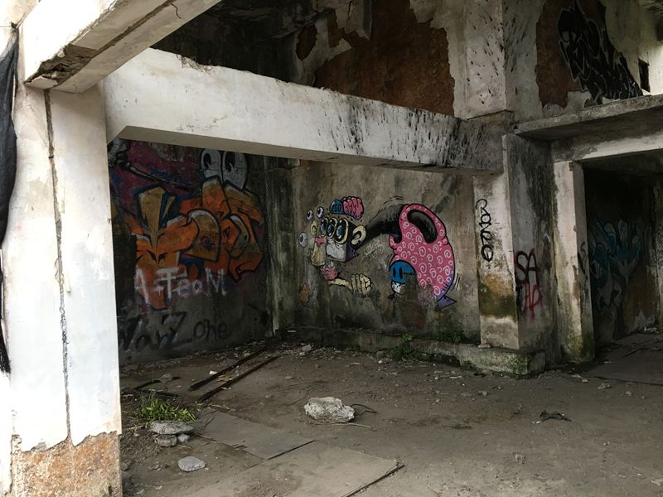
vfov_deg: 48.2
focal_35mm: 29
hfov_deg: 61.7
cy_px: 248
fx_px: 555
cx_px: 332
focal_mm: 4.15
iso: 40
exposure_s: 1/15
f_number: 2.2
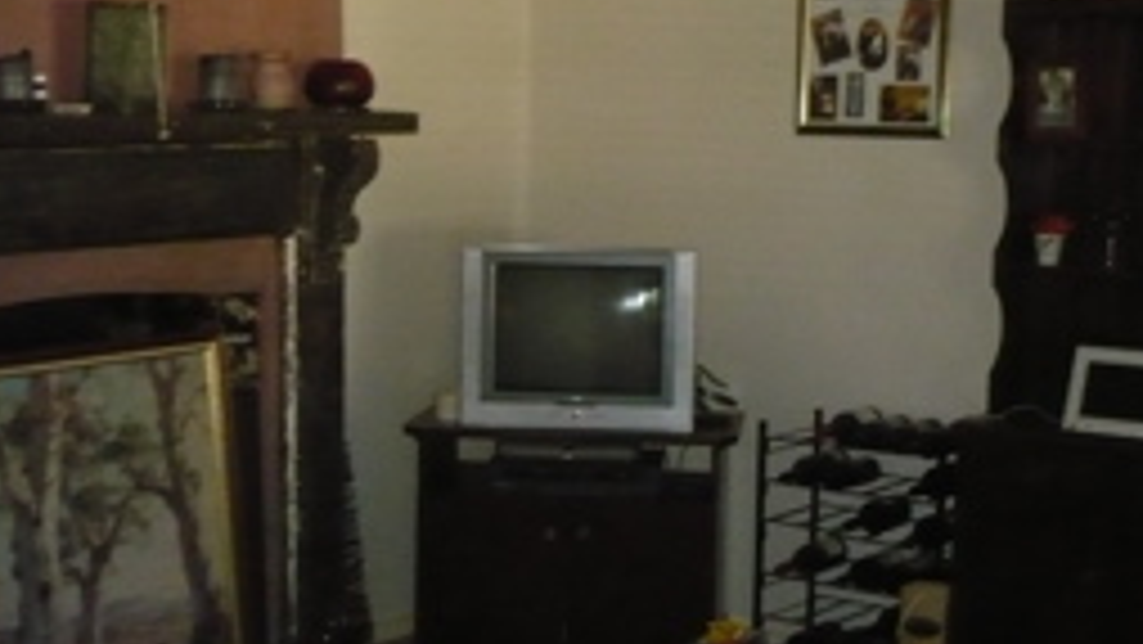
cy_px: 279
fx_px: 1819
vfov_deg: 20.1
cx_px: 626
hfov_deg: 34.9
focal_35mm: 60
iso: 640
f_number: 2.8
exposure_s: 1/30
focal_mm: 5.8
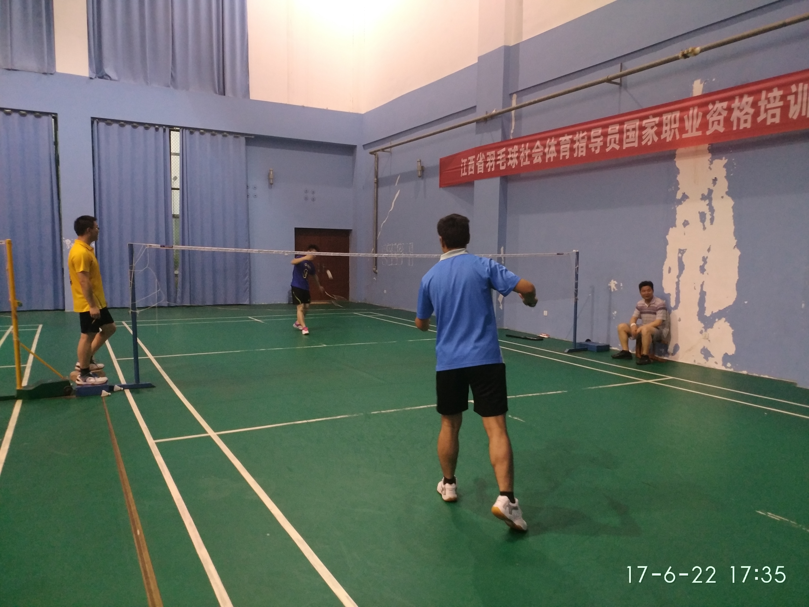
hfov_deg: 65.3
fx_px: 631
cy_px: 304
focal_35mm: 27
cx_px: 404
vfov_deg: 51.4
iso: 640
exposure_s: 1/17
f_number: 2.2
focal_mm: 4.73
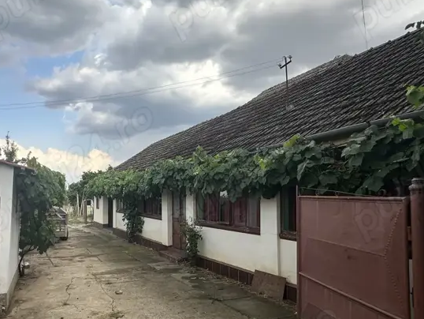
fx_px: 319
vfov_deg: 52.9
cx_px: 160
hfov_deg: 66.3
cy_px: 184
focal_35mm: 26
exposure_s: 1/972
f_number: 2.2
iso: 40
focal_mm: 2.22
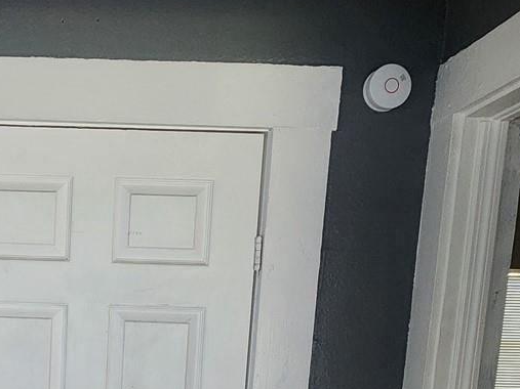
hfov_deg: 41.8
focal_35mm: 41
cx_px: 43
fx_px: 616
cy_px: 393
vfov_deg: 32.2
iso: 500
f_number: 2.2
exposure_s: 1/30
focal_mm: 2.2
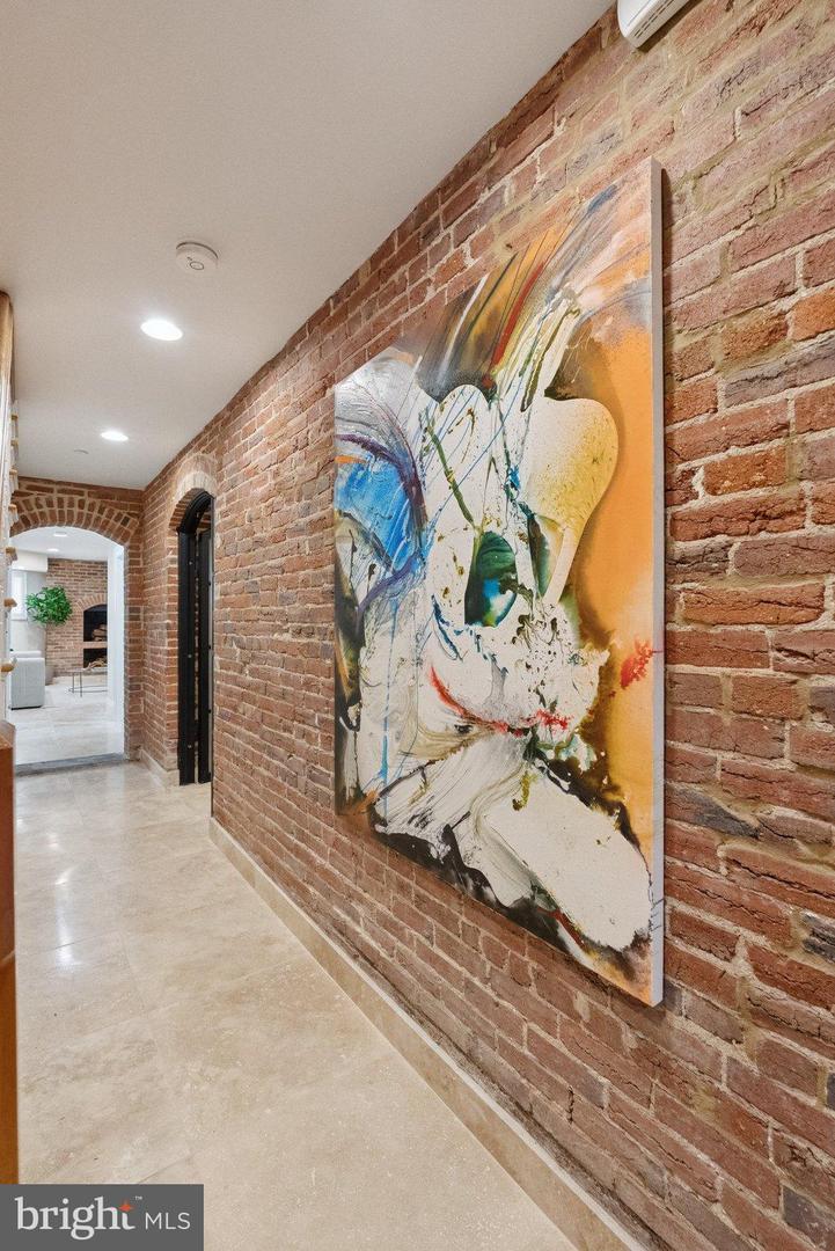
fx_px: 556
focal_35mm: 16
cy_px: 626
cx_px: 418
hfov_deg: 73.8
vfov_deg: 96.7
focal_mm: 16
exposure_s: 1/160
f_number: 6.3
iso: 8000
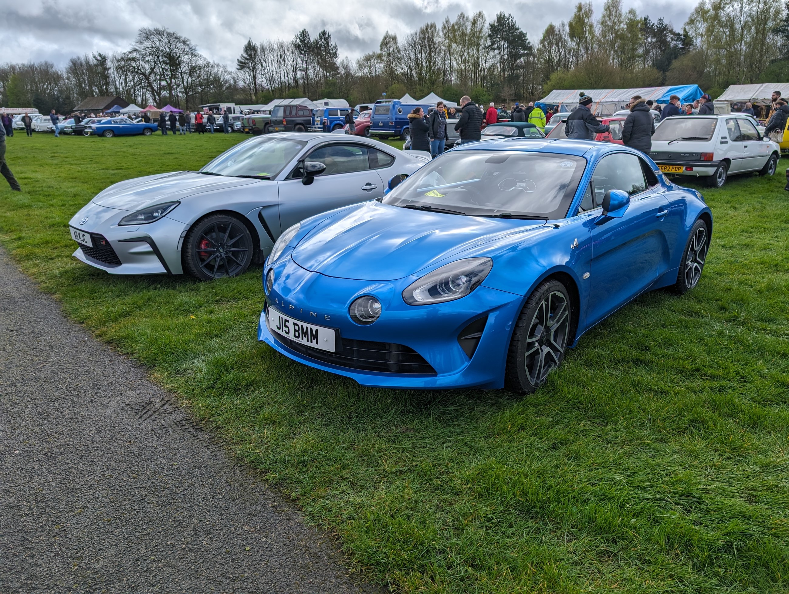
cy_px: 297
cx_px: 394
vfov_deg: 56.9
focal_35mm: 24
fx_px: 548
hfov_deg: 71.5
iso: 19
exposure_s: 1/1938
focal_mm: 6.9
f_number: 1.68
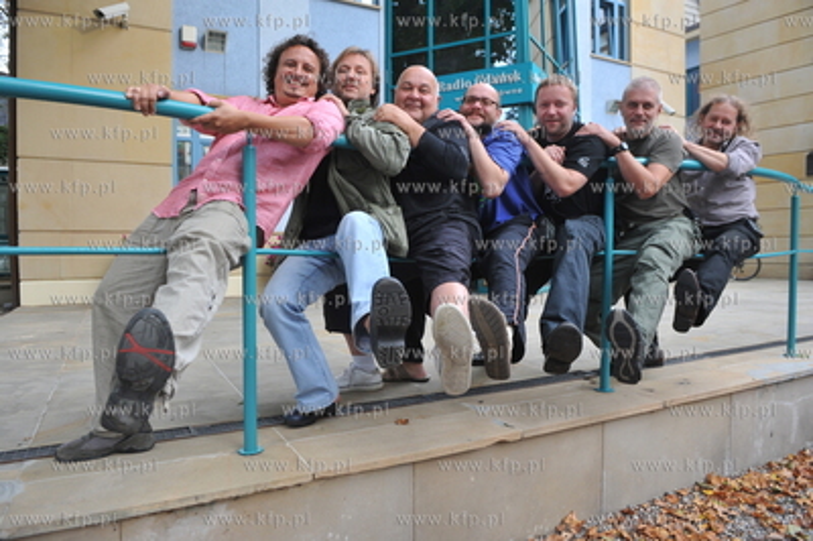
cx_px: 406
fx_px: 542
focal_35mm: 24
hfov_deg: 73.8
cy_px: 270
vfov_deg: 53.1
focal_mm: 24
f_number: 5.6
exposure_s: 1/200
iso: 1000
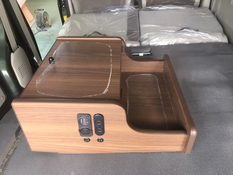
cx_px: 116
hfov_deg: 61.7
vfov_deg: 48.2
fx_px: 195
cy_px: 88
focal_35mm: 29
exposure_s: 1/30
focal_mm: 4.15
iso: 64
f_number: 2.2
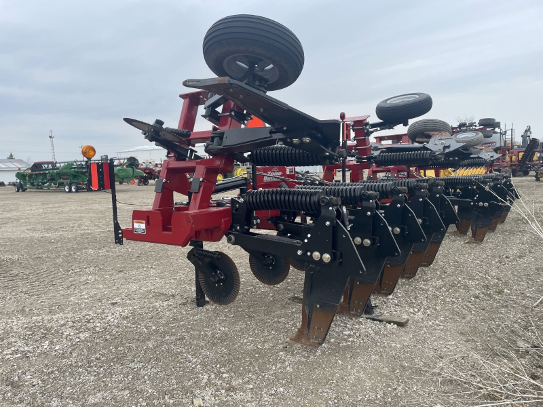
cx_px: 272
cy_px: 204
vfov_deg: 53.1
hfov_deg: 67.3
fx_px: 408
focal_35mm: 26
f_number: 1.6
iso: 32
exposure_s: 1/2451
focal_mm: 4.2
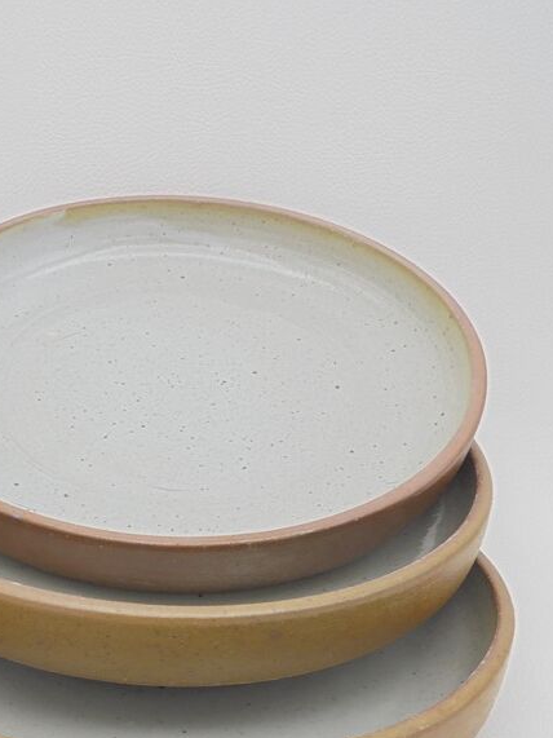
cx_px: 191
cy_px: 517
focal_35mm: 41
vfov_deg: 44.8
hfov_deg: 34.8
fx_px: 874
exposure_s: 1/30
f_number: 3.5
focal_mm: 4.6
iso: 100
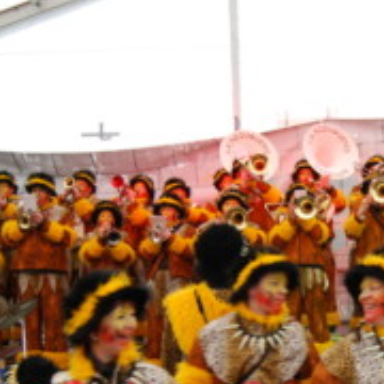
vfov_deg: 24.2
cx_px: 350
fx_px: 891
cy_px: 268
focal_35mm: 71
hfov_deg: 23.6
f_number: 3.8
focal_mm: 20
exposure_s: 1/50
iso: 200
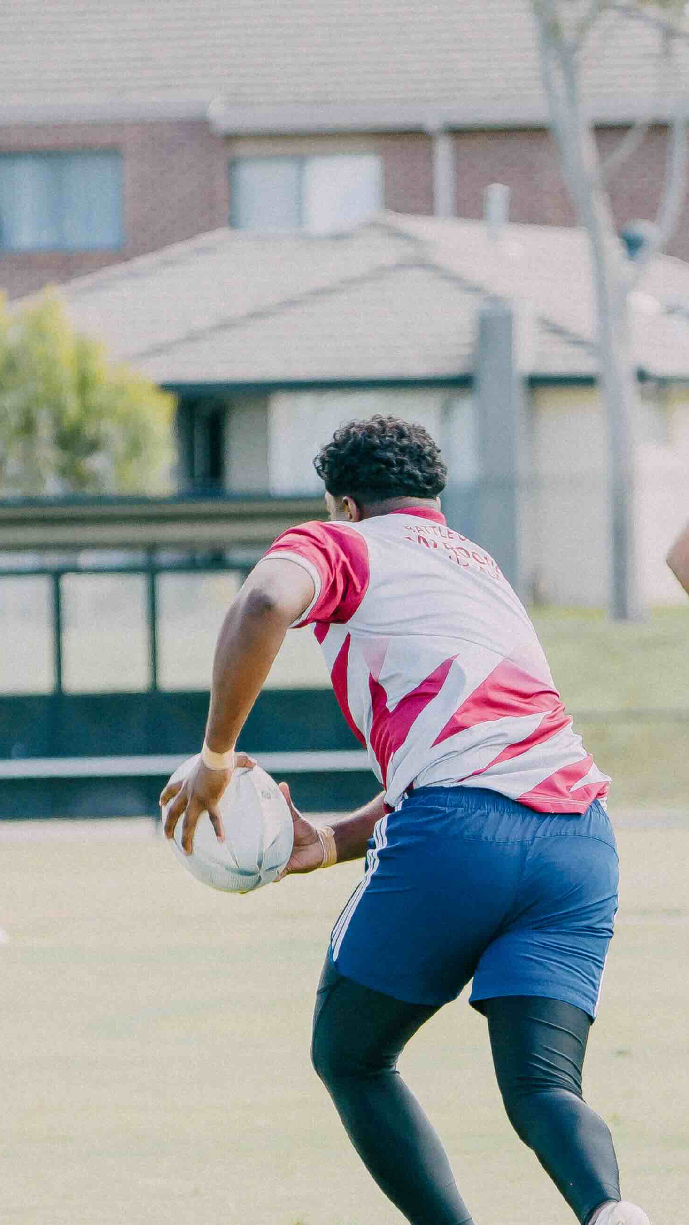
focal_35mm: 482
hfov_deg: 2.5
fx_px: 15655
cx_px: 547
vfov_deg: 4.5
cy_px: 838
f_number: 5.6
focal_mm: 200
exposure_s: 1/500
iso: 200
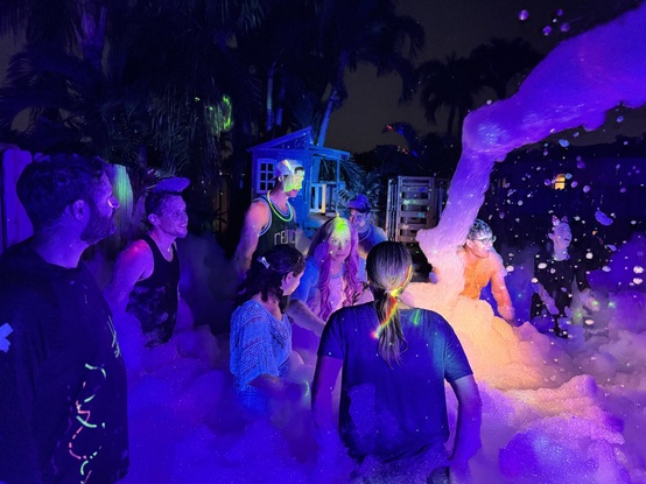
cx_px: 321
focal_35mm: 26
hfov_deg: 67.3
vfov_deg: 53.0
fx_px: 485
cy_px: 230
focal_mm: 6.76
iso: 1000
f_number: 1.78
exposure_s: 1/38
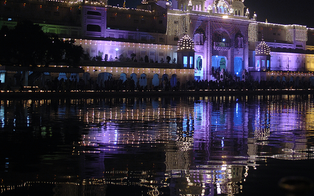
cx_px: 221
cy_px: 58
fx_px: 531
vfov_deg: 20.8
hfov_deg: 32.6
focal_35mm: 62
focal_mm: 28
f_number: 3.5
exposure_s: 1/45
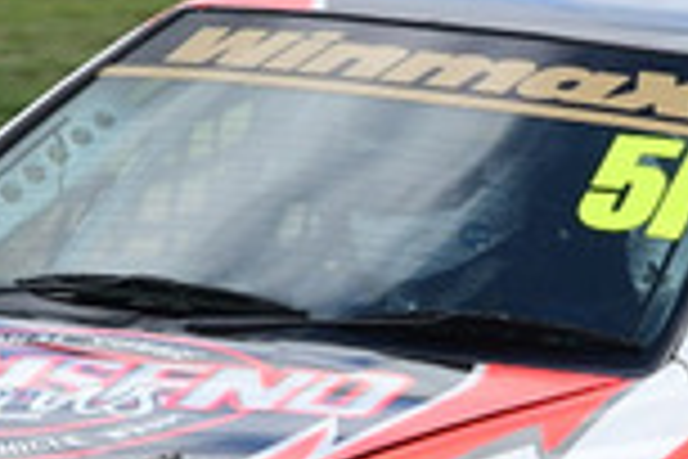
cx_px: 549
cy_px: 162
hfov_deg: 0.8
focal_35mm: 2591
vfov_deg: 0.5
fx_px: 49513
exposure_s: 1/640
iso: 500
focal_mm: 330
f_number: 10
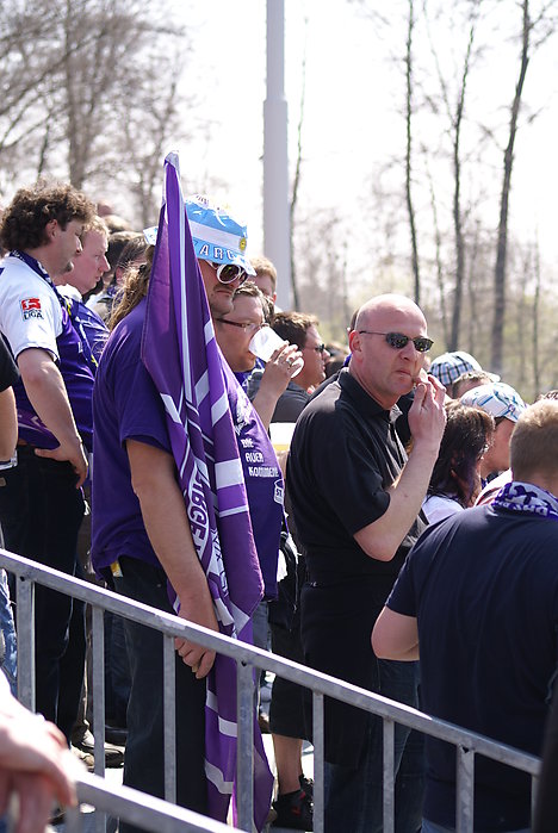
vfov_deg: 19.4
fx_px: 2434
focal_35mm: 105
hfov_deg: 13.1
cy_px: 416
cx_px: 279
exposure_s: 1/320
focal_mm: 70
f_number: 4.5
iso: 100
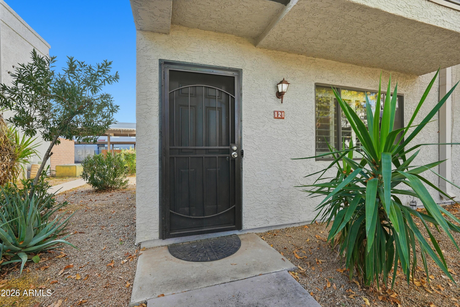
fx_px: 211
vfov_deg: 72.1
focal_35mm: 16
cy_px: 154
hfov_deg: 95.0
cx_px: 230
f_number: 8
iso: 100
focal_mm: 16.5
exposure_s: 1/400
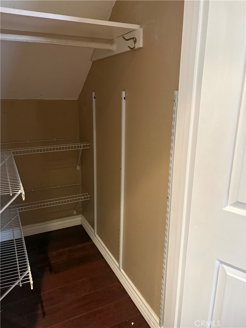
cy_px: 164
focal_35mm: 26
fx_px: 246
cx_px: 123
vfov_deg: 67.3
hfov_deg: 53.1
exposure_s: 1/30
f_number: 1.6
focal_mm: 5.96
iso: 500
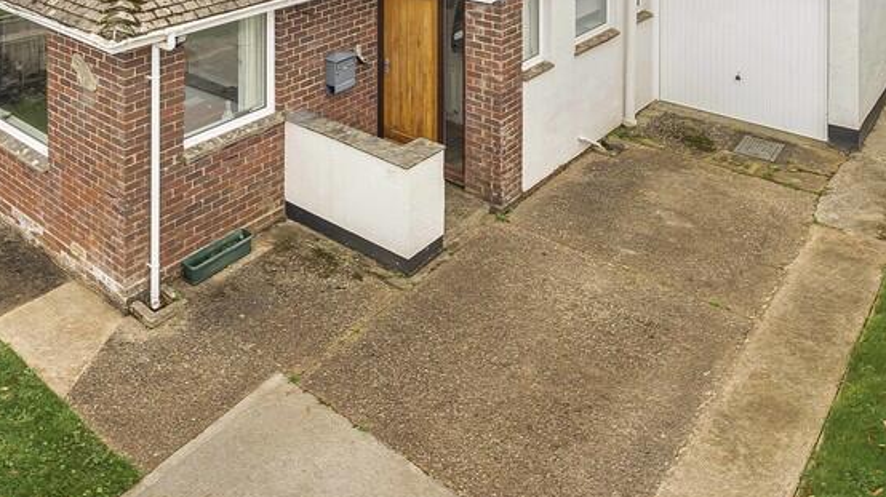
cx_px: 301
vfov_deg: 35.4
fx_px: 751
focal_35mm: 32
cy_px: 95
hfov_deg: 59.8
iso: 160
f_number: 8
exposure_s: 1/60
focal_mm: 16.5
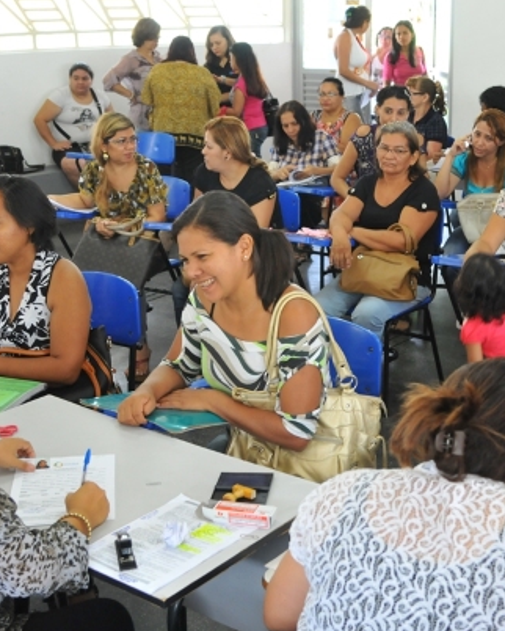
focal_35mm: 52
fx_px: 971
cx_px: 282
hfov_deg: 29.1
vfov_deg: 36.0
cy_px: 319
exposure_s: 1/30
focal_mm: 24
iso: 900
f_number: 4
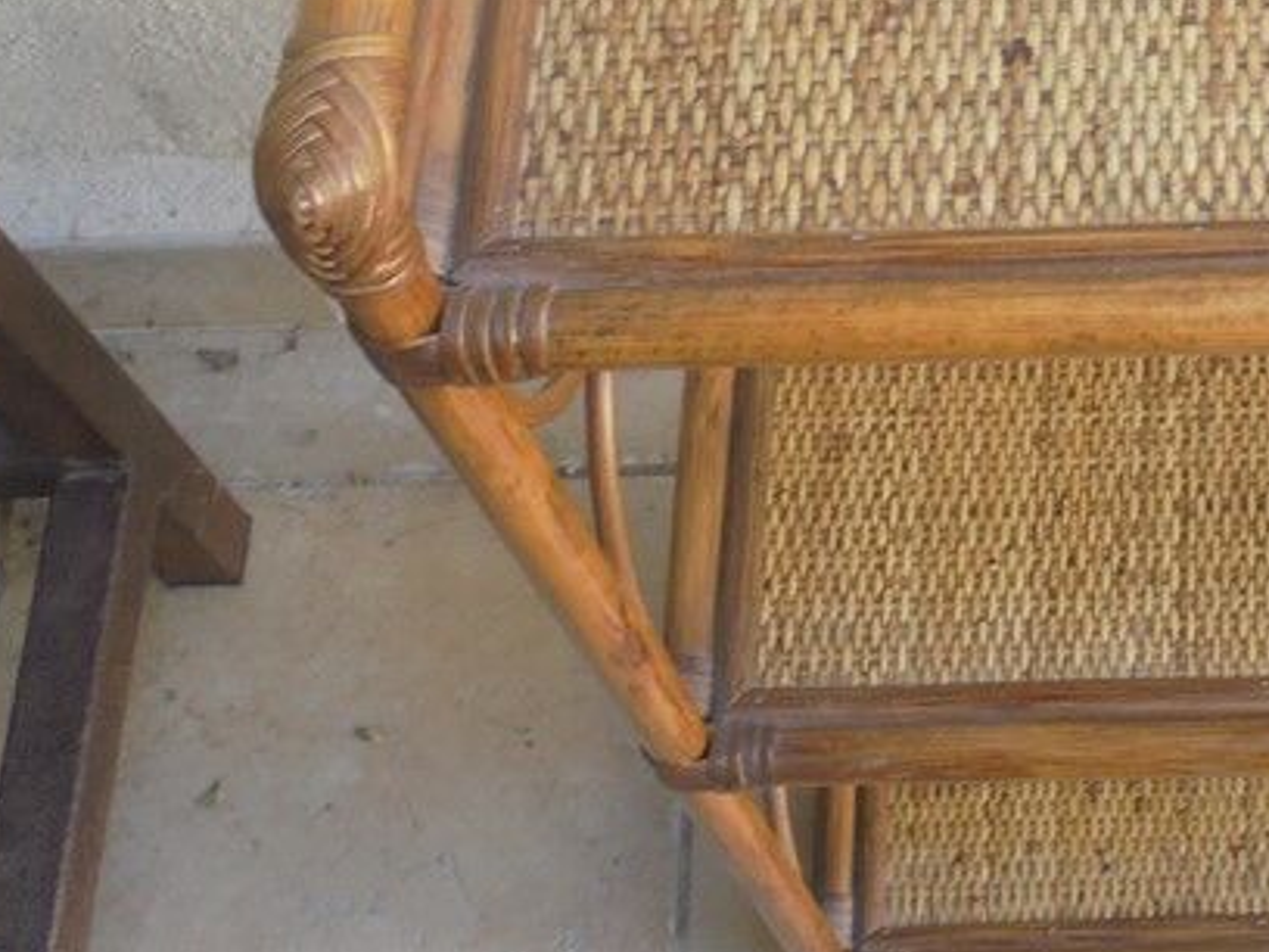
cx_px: 1356
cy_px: 235
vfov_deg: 19.5
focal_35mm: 75
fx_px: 2749
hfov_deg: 24.4
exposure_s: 1/30
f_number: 4
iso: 100
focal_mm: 6.1
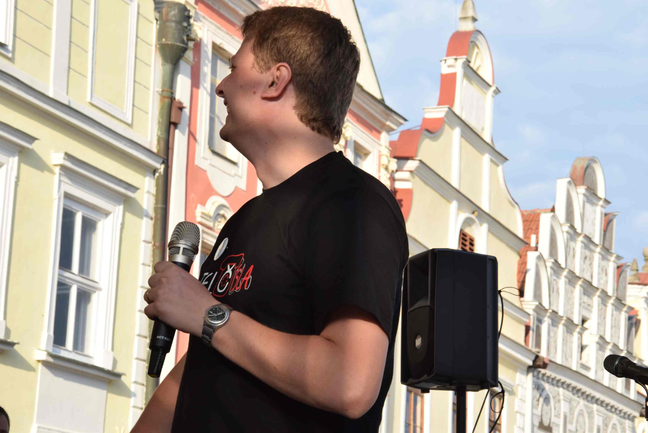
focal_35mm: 105
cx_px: 324
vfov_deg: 13.1
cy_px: 216
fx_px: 1891
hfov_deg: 19.4
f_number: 14
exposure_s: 1/160
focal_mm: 70
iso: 400
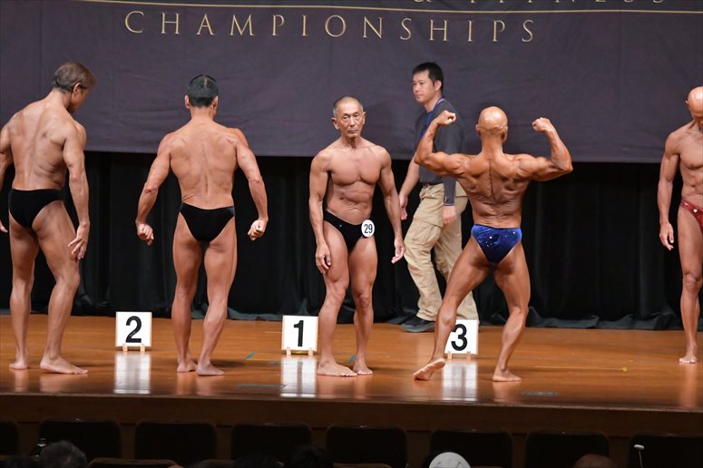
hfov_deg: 10.2
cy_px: 234
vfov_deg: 6.8
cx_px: 352
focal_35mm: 202
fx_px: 3943
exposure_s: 1/400
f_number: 5.6
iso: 6400
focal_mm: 135
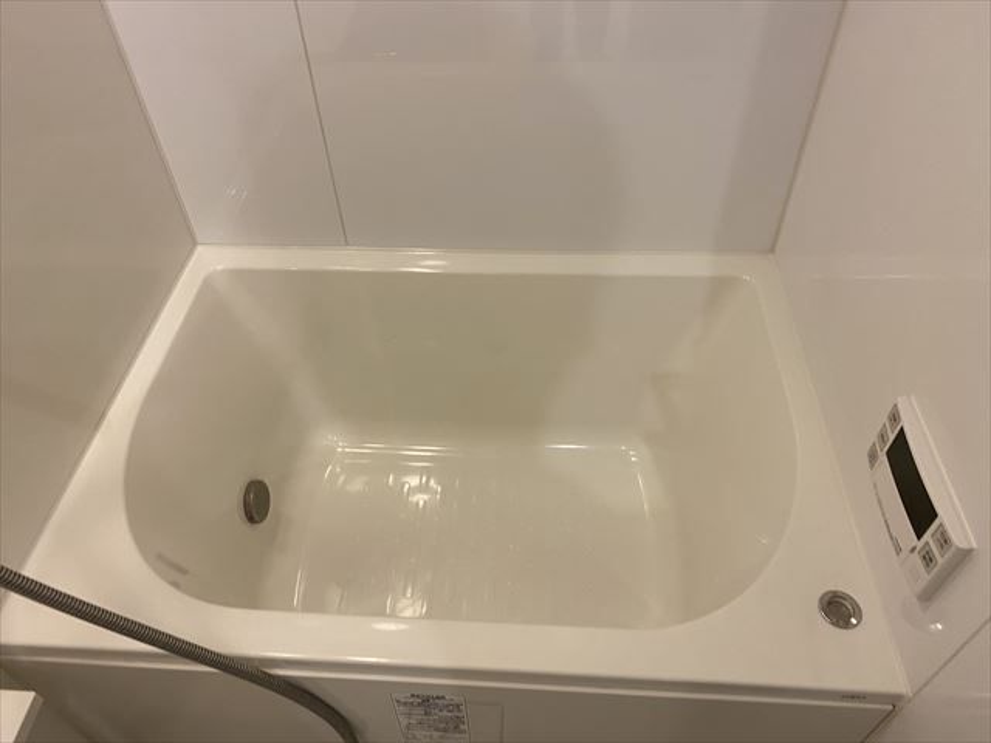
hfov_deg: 67.3
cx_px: 496
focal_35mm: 26
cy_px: 372
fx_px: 744
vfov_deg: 53.1
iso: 80
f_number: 1.8
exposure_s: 1/50
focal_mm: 4.25
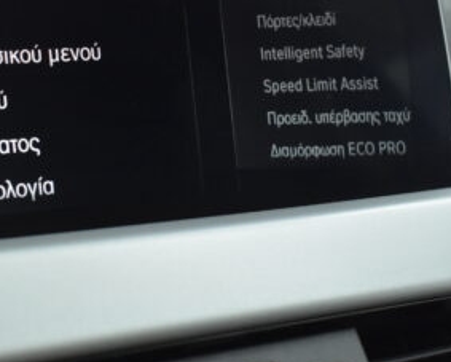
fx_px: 1122
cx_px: 51
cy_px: 179
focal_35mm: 84
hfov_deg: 22.2
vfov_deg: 18.3
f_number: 3.8
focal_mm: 22
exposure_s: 1/100
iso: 1600
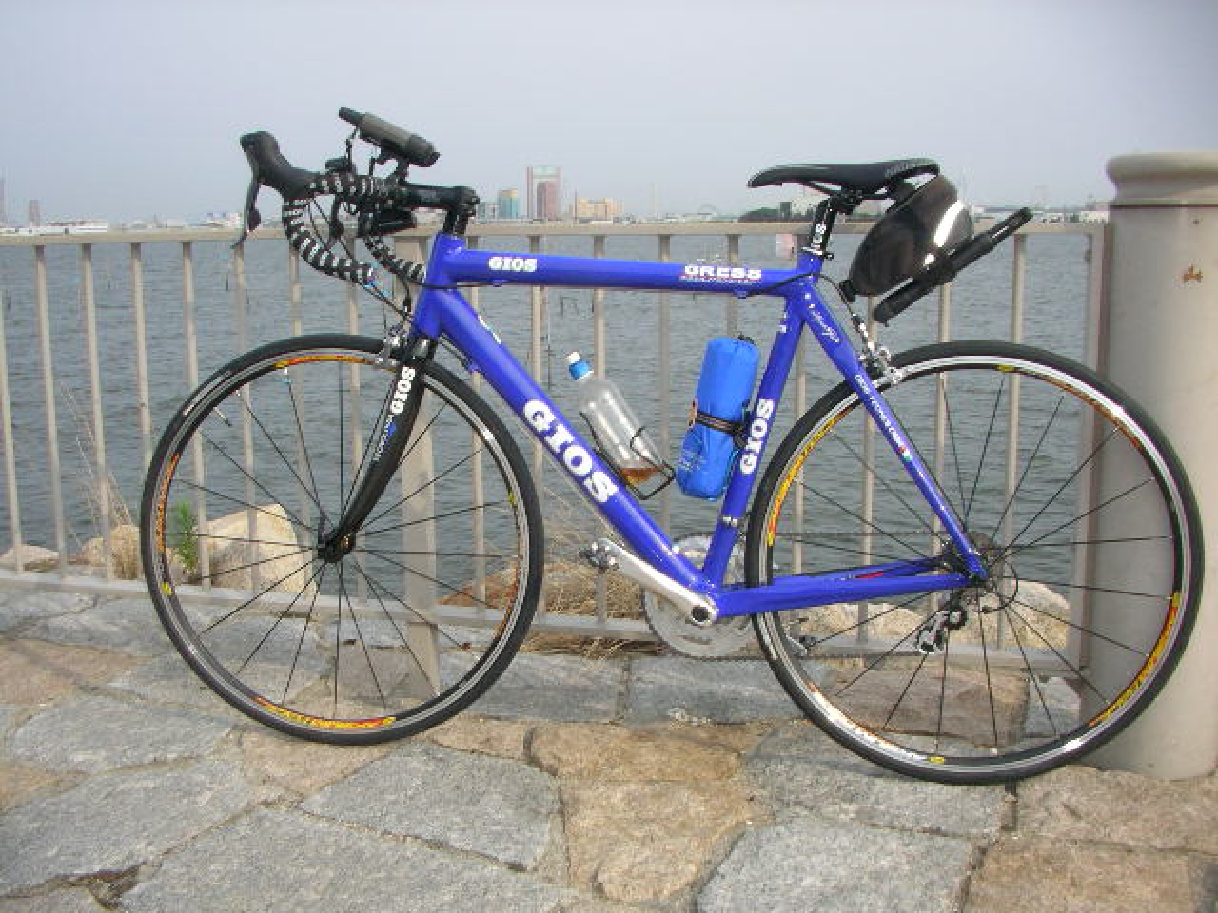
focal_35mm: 37
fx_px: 1302
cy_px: 456
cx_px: 609
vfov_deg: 38.7
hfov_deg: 50.1
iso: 64
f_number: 2.8
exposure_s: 1/250
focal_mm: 5.7
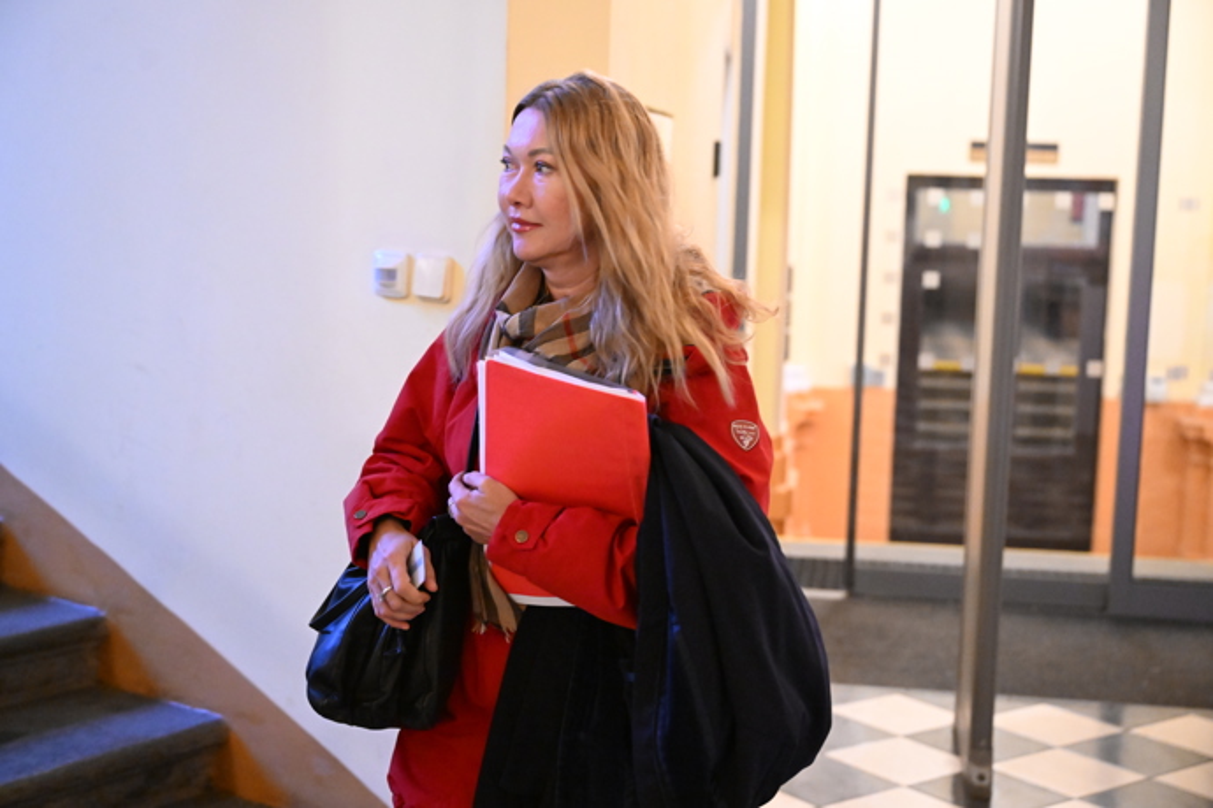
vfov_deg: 25.5
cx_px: 606
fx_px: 1786
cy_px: 404
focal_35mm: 53
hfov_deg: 37.5
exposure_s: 1/160
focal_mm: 53
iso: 8000
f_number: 3.5
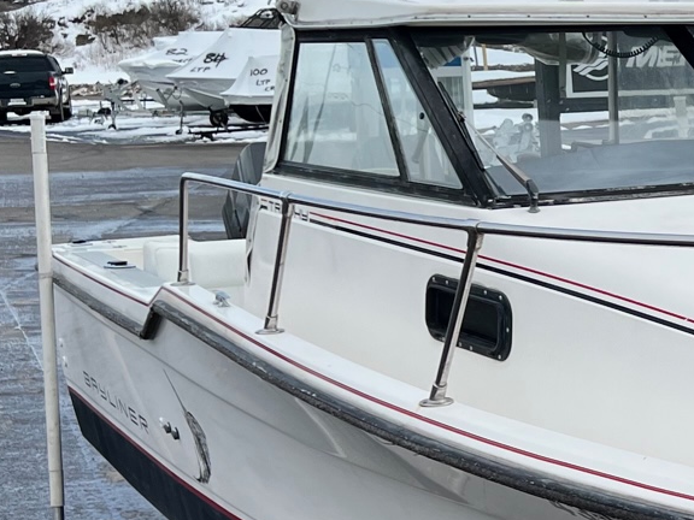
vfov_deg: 16.2
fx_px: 1824
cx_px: 930
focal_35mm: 91
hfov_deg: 19.6
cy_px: 289
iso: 50
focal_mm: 5.7
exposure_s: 1/2513
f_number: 1.5
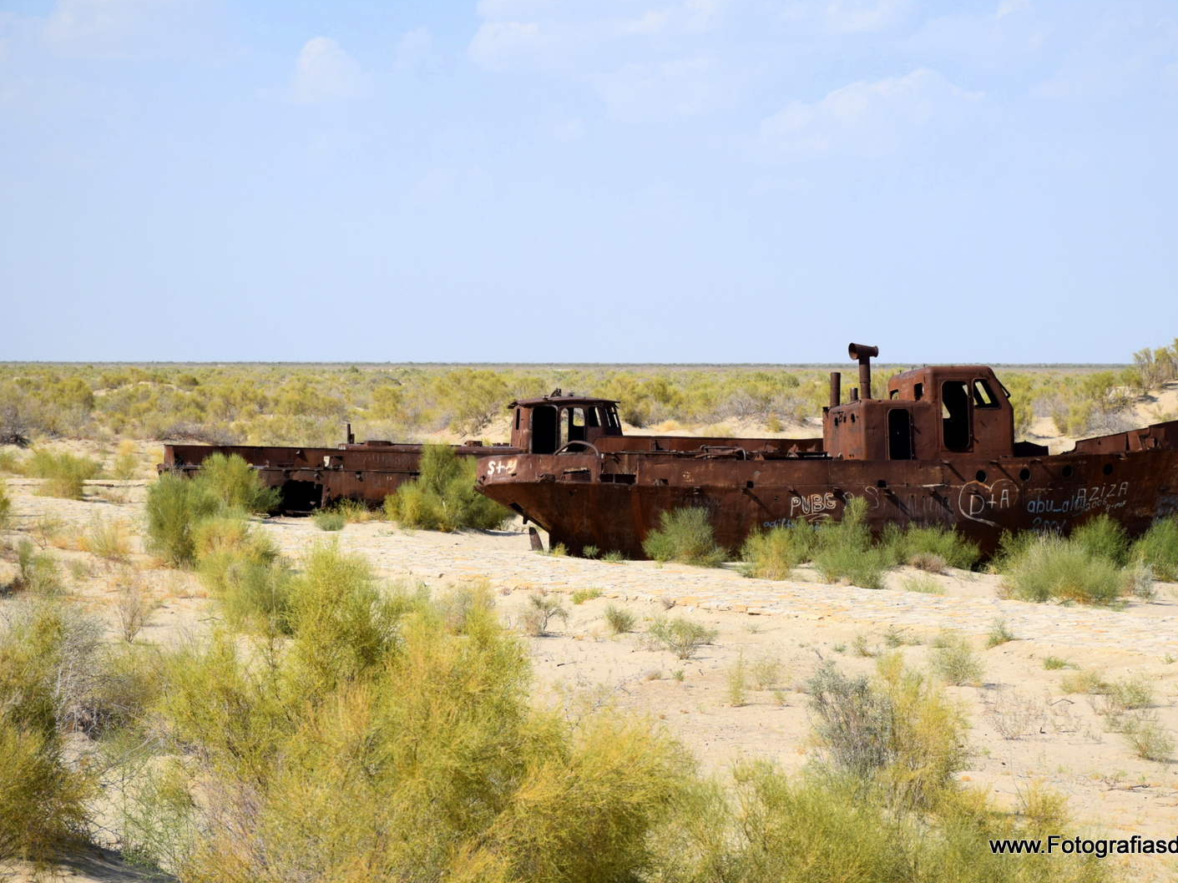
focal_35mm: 108
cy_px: 441
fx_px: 3675
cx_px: 655
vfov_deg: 13.7
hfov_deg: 18.2
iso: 400
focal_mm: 66
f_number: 7.1
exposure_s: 1/2000
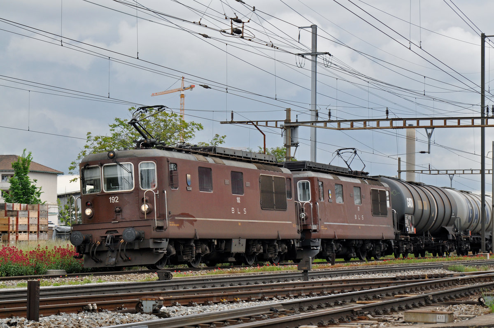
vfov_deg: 13.0
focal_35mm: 105
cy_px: 164
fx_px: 1439
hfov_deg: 19.5
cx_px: 247
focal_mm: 70
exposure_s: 1/1000
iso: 400
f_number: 4
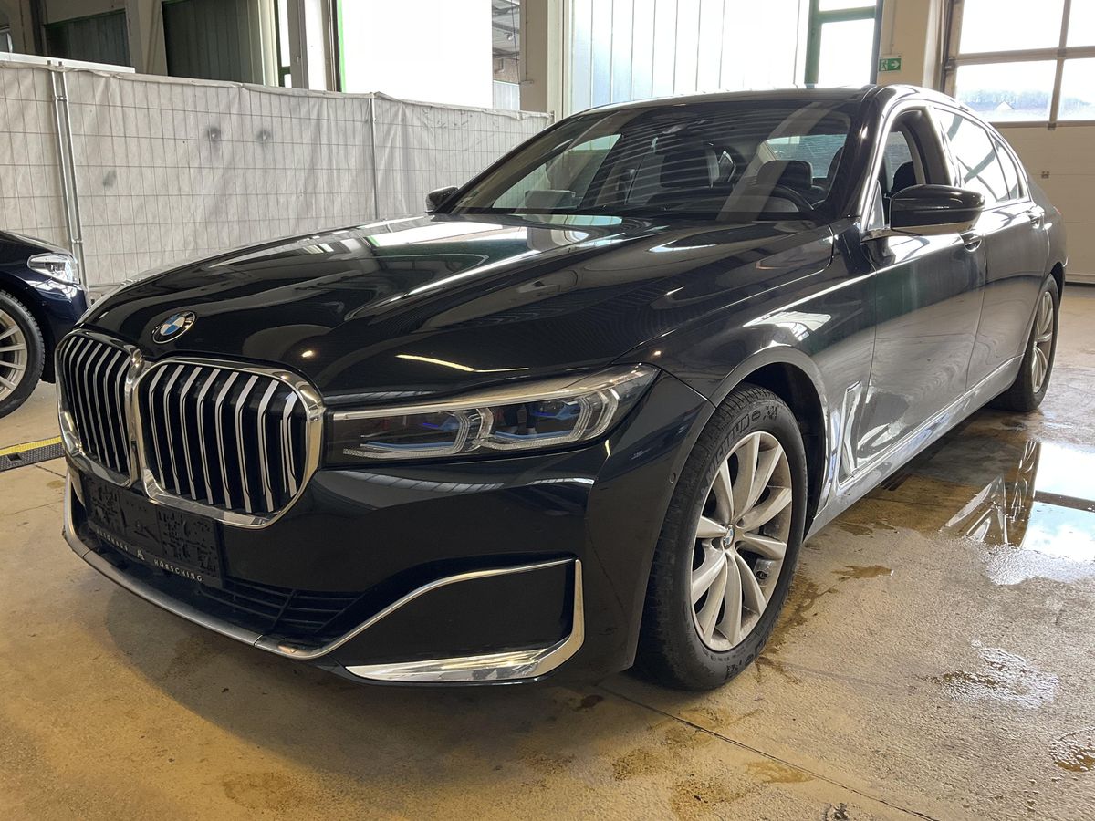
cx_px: 548
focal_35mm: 29
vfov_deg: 48.2
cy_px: 410
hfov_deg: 61.7
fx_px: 917
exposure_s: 1/50
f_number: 1.8
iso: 40
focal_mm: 3
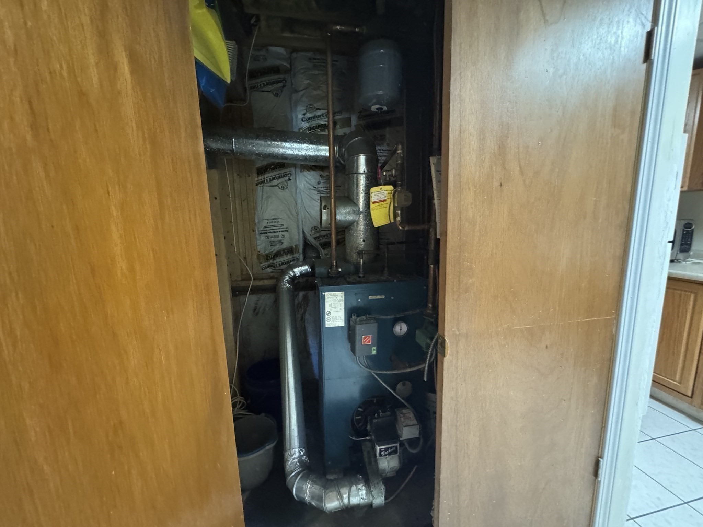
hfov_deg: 102.1
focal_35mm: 14
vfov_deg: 85.7
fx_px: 284
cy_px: 264
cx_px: 352
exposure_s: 1/40
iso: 1250
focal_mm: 2.22
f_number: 2.2
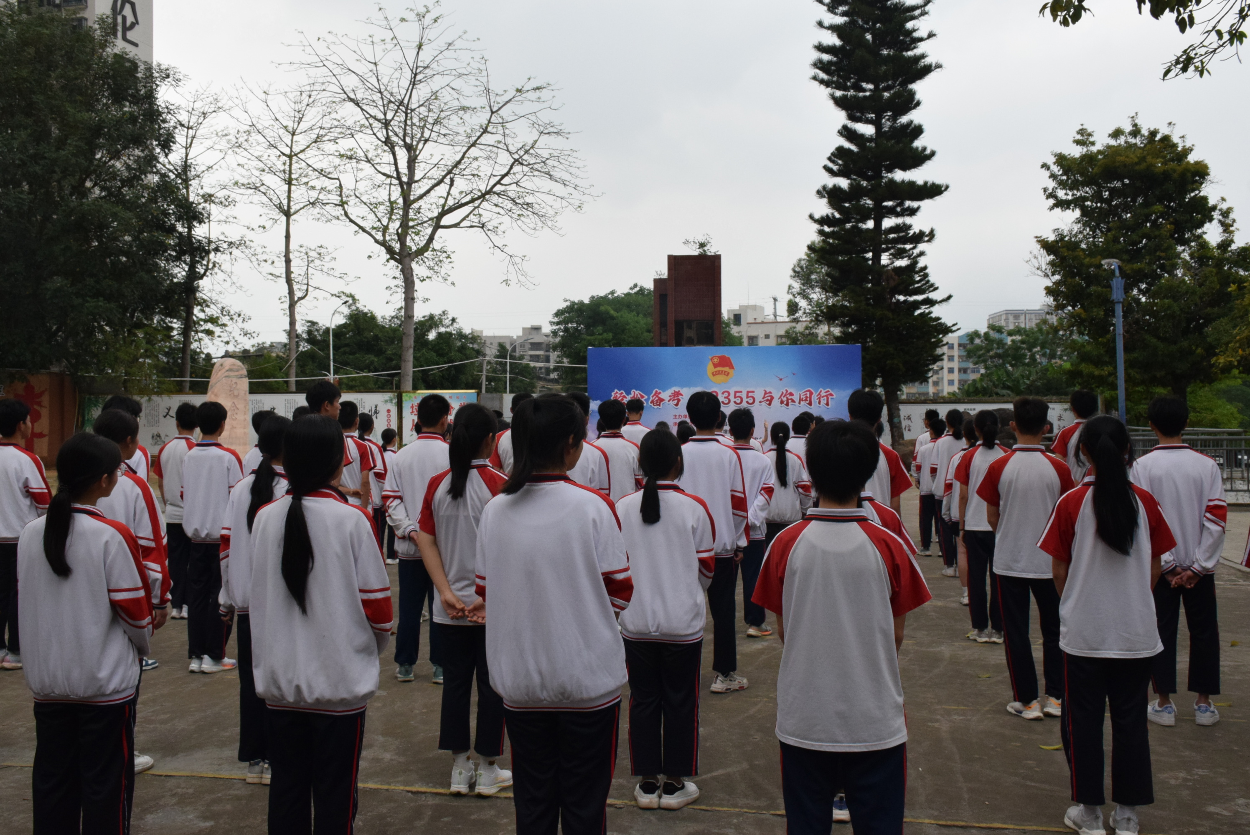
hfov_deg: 55.1
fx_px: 1199
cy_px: 418
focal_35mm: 34
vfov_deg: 38.4
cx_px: 625
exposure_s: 1/800
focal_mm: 23
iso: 1600
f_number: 14
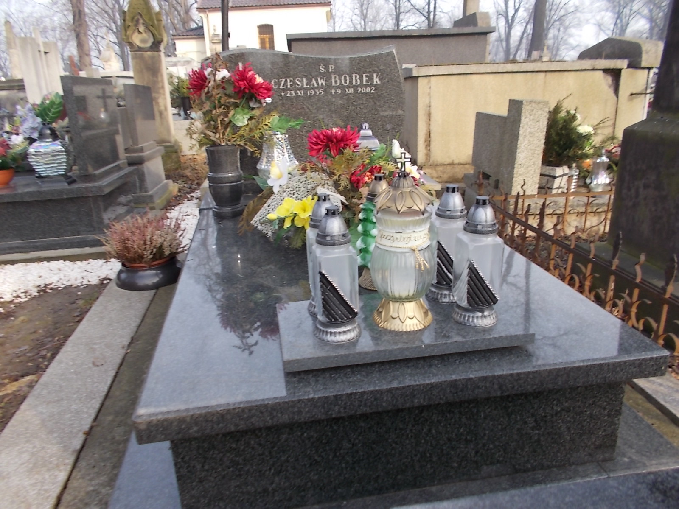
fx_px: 510
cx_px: 340
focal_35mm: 26
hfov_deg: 67.3
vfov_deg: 53.1
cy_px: 254
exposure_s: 1/200
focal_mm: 4.6
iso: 80
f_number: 3.2
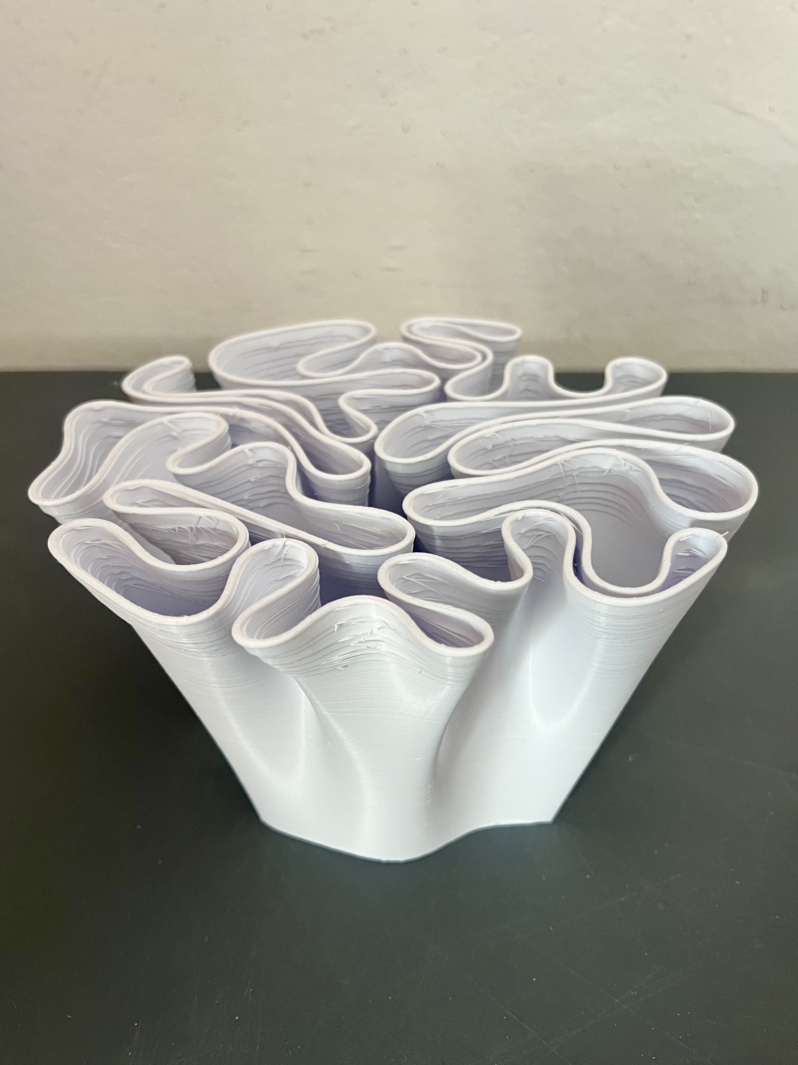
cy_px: 532
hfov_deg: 53.1
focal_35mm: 26
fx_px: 799
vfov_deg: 67.3
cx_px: 399
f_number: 1.5
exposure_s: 1/60
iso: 125
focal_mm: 5.7
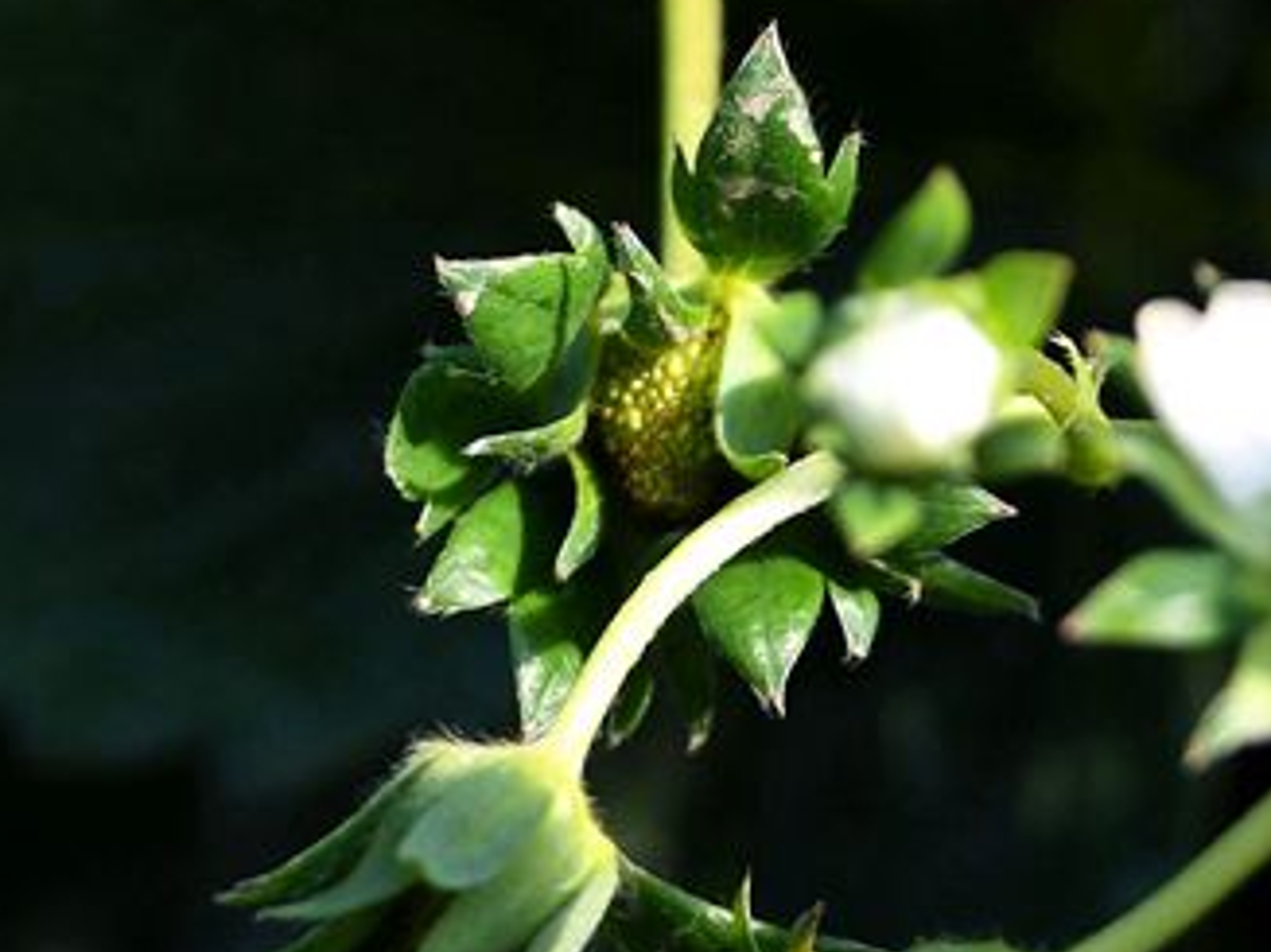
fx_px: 32409
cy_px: -286
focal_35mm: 883
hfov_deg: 2.2
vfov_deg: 1.7
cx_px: 1609
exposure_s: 1/800
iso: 200
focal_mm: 200
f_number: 5
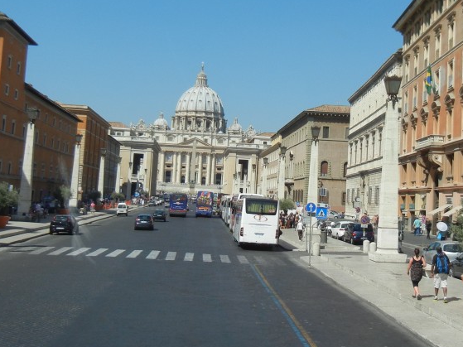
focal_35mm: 55
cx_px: 282
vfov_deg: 26.5
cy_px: 128
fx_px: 735
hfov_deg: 34.8
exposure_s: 1/446
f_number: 7
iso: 160
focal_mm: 5.4
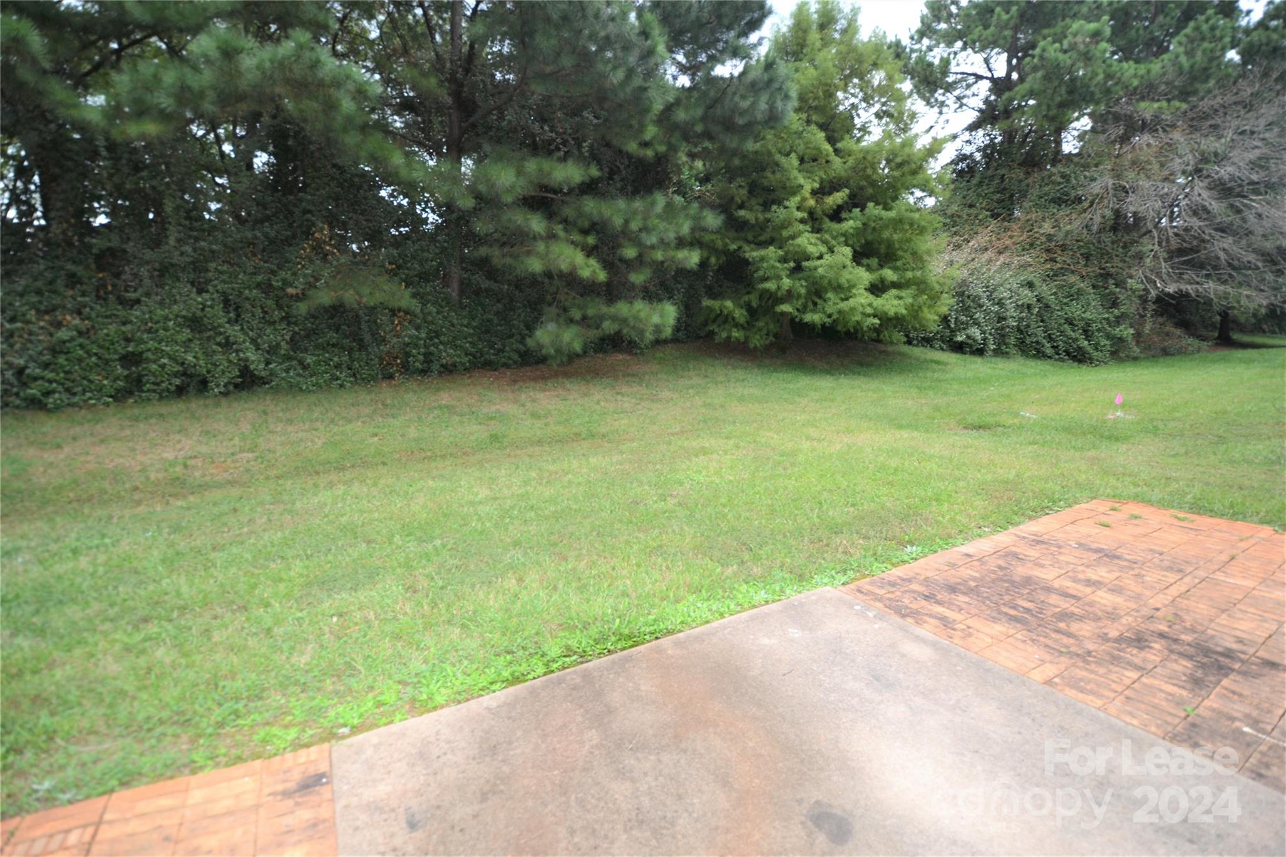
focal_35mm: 15
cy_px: 428
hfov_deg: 100.4
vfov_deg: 77.3
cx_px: 643
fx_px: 536
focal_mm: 10
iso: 400
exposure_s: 1/60
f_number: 3.5
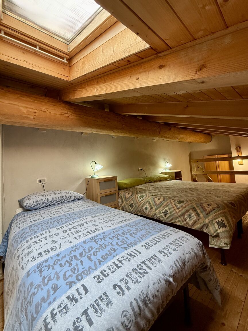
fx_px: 134
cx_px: 124
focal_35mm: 14
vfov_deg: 102.1
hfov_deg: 85.7
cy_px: 166
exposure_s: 1/99
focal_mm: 2.22
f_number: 2.2
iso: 320
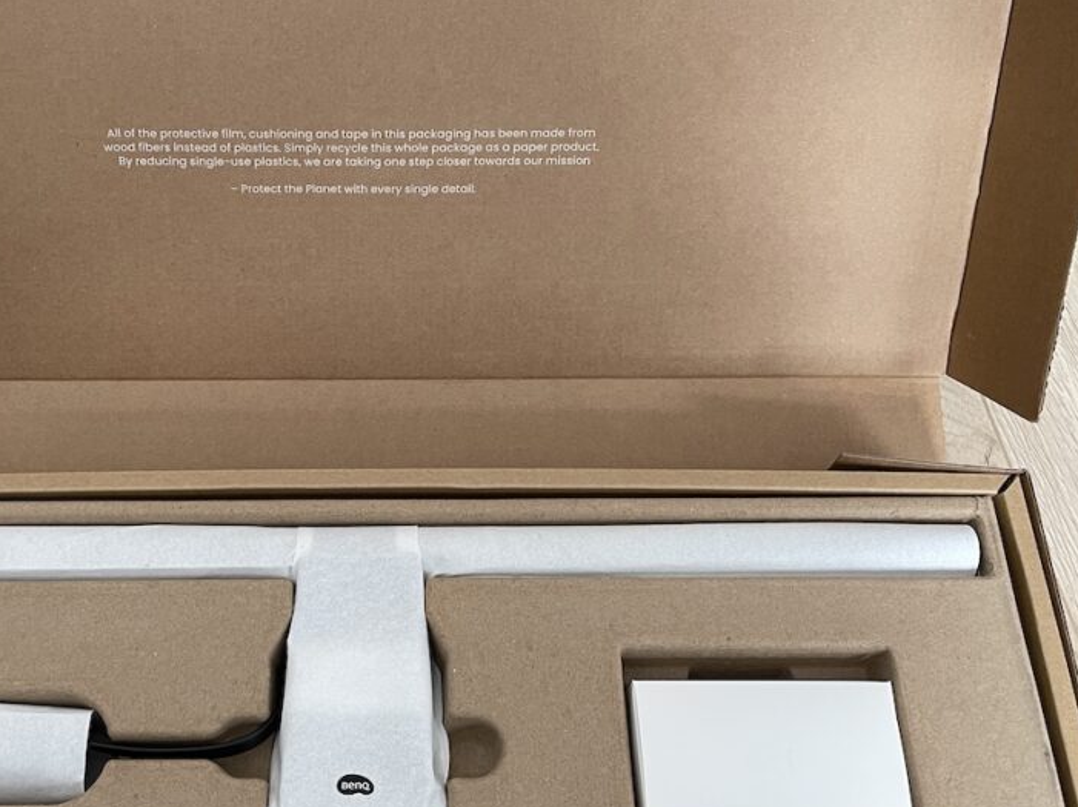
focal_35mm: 38
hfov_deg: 48.4
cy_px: 435
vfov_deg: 37.7
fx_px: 1183
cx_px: 380
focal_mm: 4.2
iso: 125
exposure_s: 1/98
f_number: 1.6
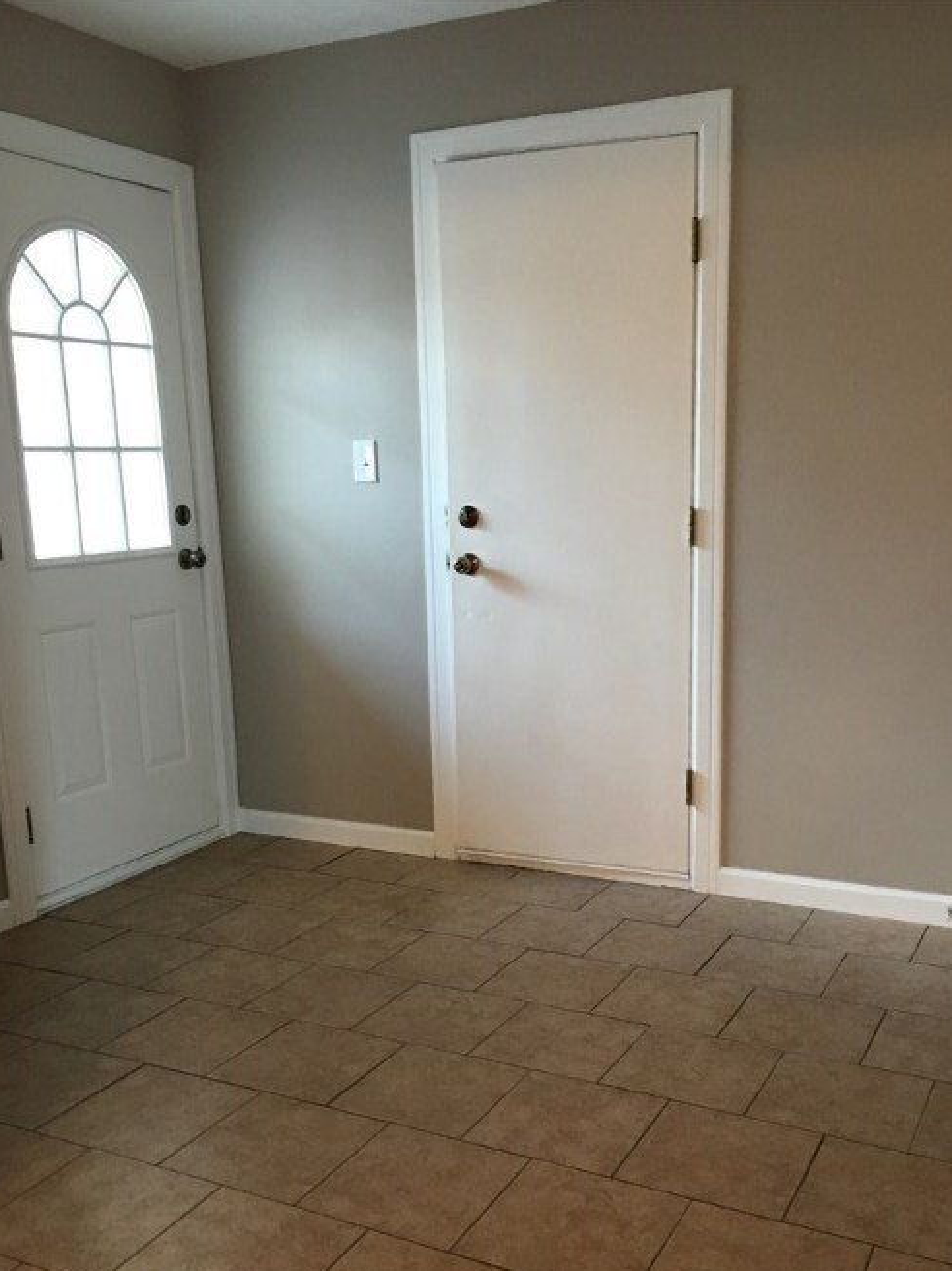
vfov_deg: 53.7
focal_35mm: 34
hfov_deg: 41.7
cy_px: 739
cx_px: 537
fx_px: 1247
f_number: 2.2
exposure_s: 1/15
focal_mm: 4.15
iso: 64
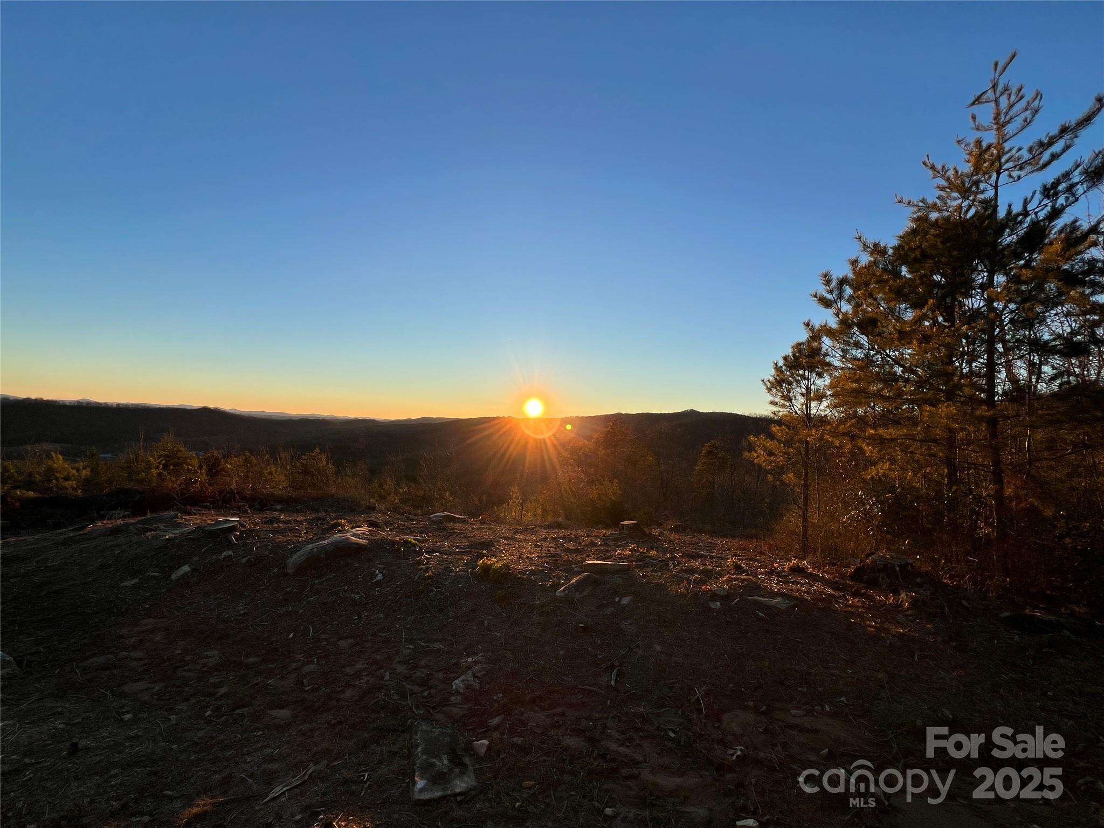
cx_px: 552
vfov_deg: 89.9
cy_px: 414
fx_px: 415
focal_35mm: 13
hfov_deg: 106.2
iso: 32
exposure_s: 1/1096
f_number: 1.8
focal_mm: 1.57
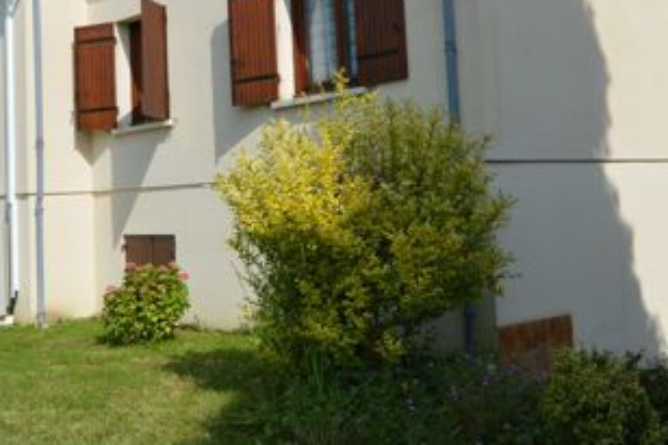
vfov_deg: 27.7
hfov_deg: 41.0
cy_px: 111
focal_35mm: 48
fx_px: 890
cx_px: 277
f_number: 8
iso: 100
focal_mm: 14
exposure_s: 1/250
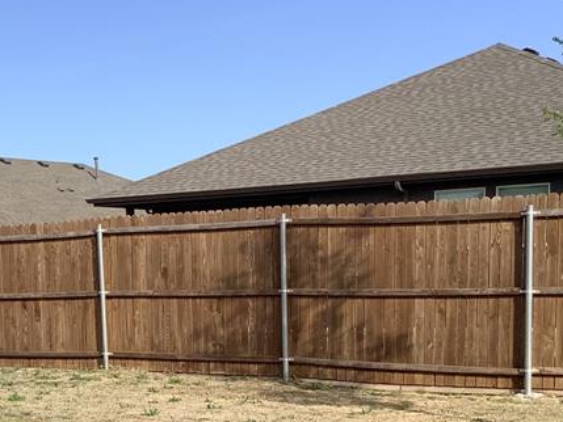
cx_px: 87
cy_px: 432
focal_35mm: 74
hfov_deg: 25.7
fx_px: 1204
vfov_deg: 19.3
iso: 25
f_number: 2.4
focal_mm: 3.3
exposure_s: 1/1164
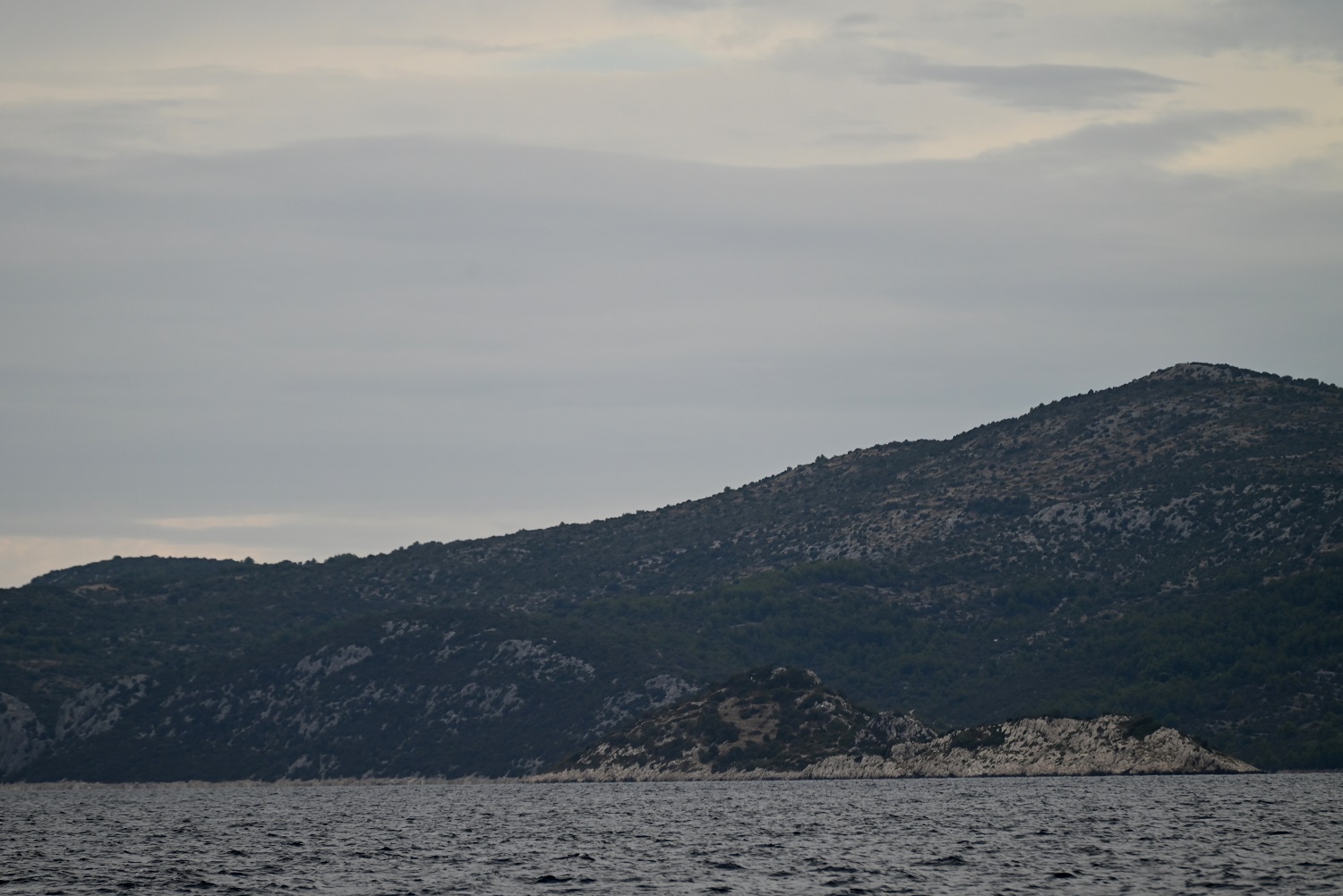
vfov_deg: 4.6
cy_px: 448
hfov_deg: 6.9
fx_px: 11194
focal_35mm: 300
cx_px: 672
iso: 400
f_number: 5.6
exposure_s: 1/1000
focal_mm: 300
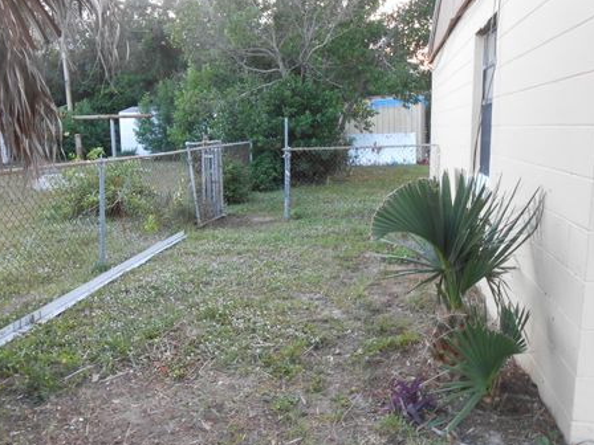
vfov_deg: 48.2
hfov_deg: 61.7
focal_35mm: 29
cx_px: 293
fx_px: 498
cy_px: 234
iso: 200
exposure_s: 1/30
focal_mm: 4.6
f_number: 3.5
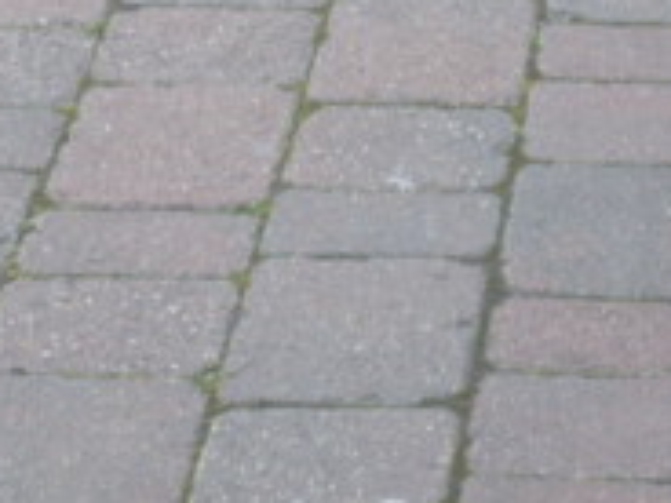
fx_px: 5524
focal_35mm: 285
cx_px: 697
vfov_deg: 5.2
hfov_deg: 6.9
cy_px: -144
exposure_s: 1/80
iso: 100
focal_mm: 17.4
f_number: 5
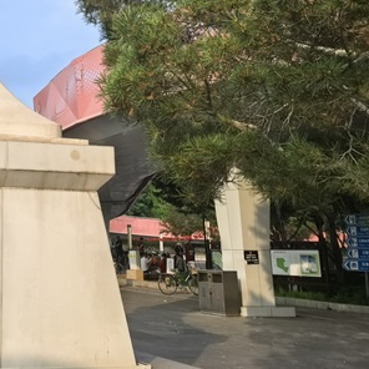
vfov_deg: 27.1
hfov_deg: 26.5
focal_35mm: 61
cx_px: -7
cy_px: 32
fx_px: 736
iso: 50
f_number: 2
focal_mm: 5.75
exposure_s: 1/934
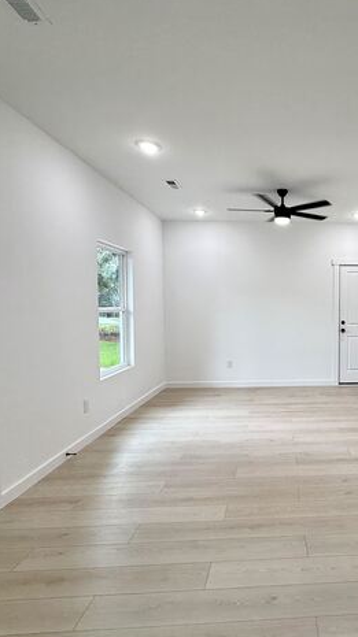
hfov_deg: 49.3
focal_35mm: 21
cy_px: 321
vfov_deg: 83.9
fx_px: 355
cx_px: 303
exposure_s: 1/120
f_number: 2.2
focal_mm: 2.22
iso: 80
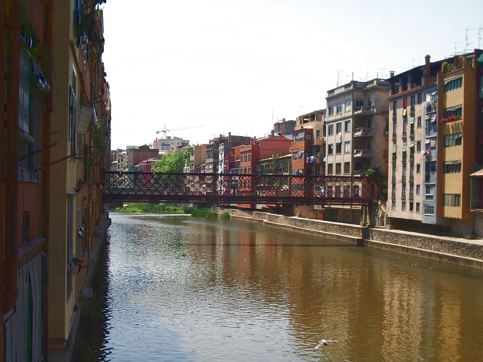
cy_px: 194
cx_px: 230
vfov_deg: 27.0
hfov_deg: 35.5
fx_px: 753
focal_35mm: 54
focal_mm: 8.2
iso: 50
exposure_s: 1/400
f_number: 5
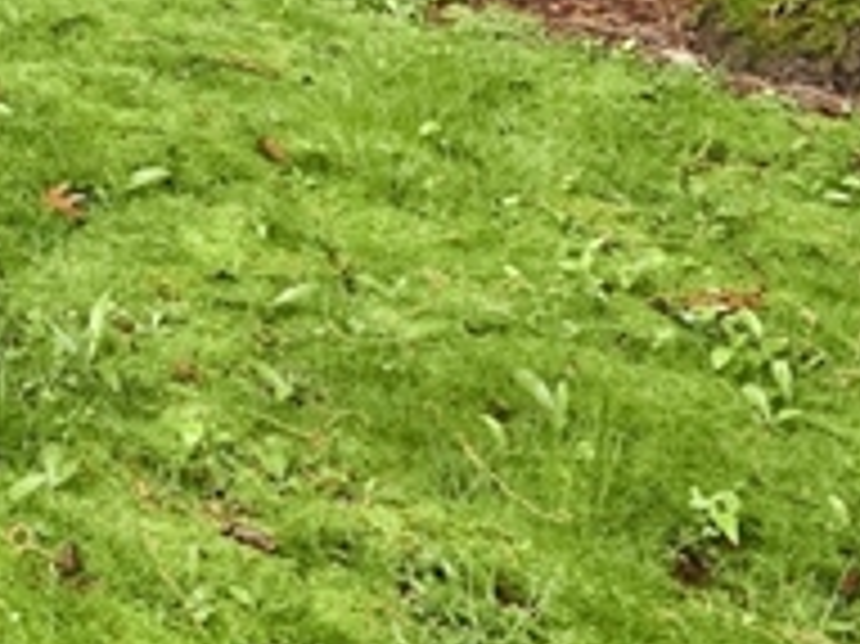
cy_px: -610
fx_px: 1788
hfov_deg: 19.6
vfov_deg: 16.2
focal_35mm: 72
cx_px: -716
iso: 800
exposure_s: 1/125
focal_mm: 14
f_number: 8
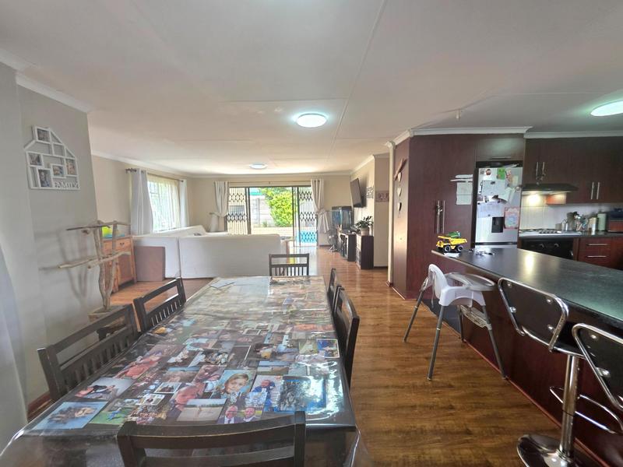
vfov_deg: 89.9
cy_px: 234
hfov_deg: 106.2
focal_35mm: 13
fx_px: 234
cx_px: 312
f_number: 1.9
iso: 125
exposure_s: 1/101
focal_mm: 2.2
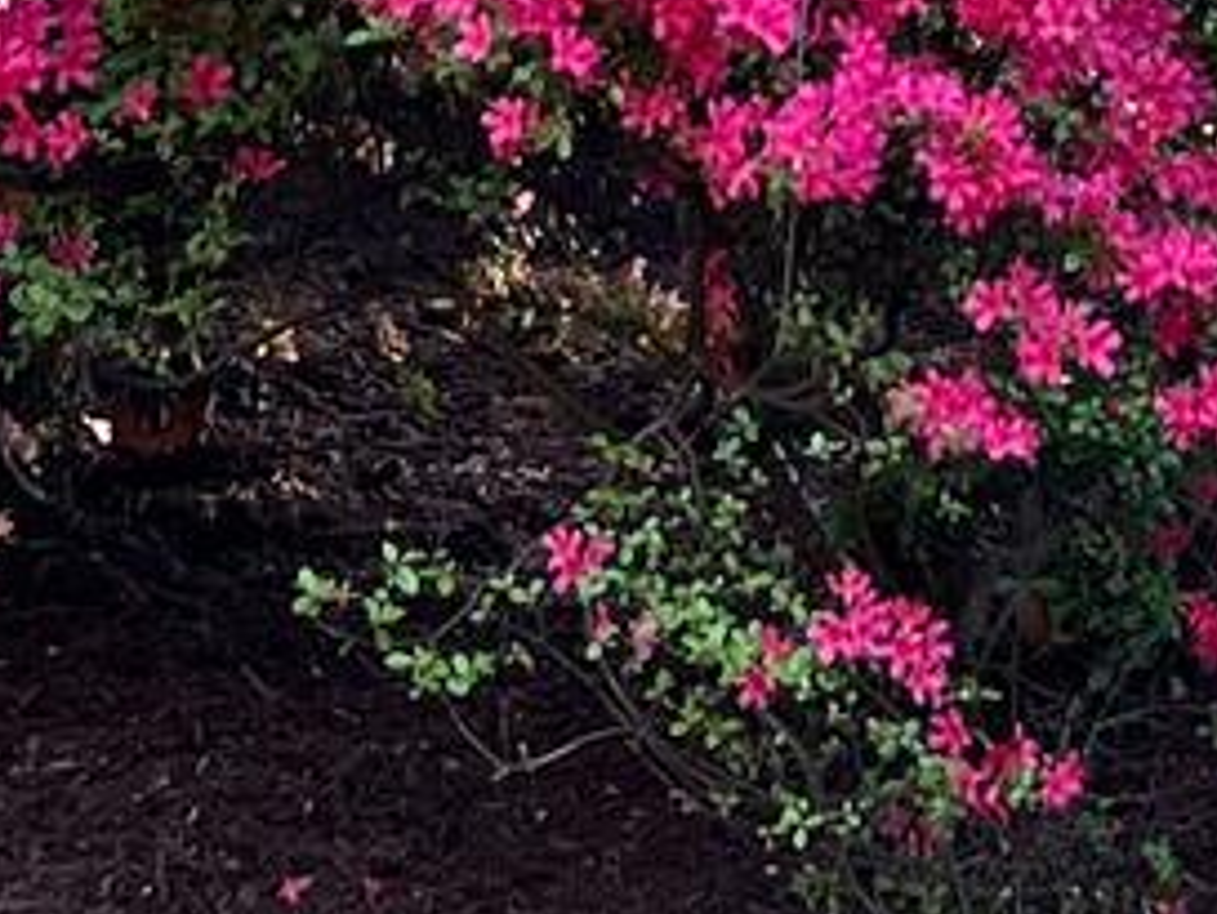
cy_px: -999
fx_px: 6859
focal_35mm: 195
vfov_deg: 7.3
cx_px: 1119
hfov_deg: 10.1
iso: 32
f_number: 1.5
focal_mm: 5.7
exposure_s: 1/135
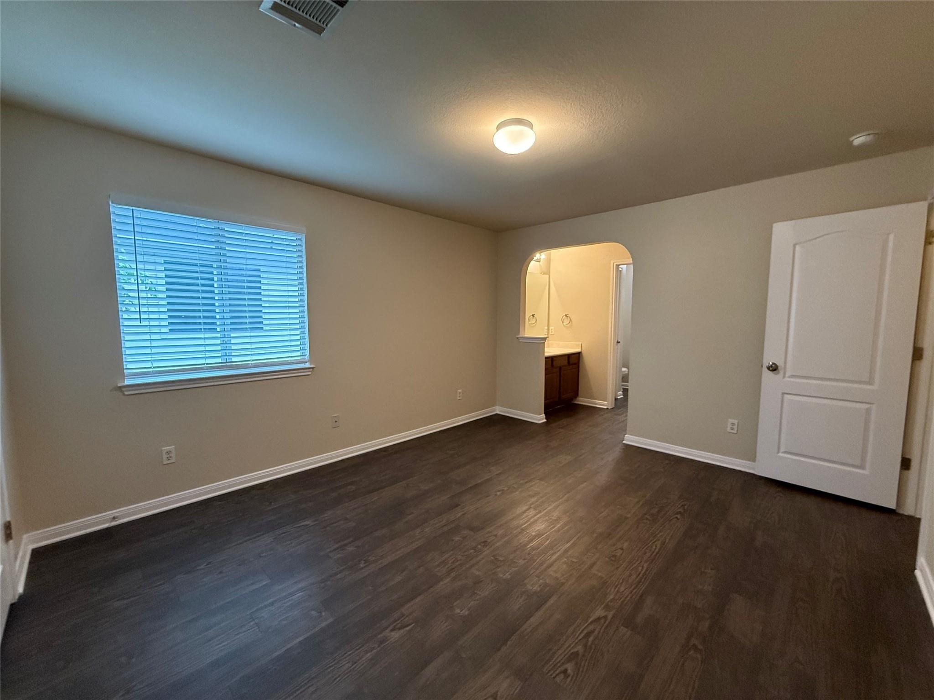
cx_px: 467
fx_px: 378
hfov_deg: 102.1
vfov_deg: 85.7
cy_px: 350
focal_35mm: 14
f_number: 2.2
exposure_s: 1/120
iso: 640
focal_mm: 2.22
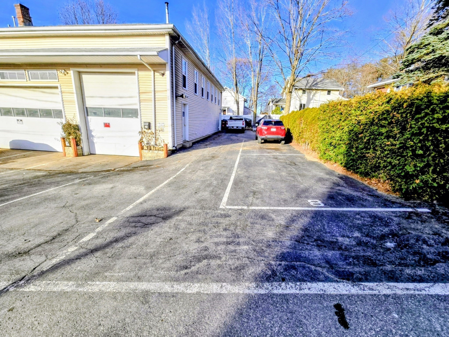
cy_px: 168
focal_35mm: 13
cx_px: 224
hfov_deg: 106.2
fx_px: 169
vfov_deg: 89.9
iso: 80
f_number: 2.2
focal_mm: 2.2
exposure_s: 1/2000
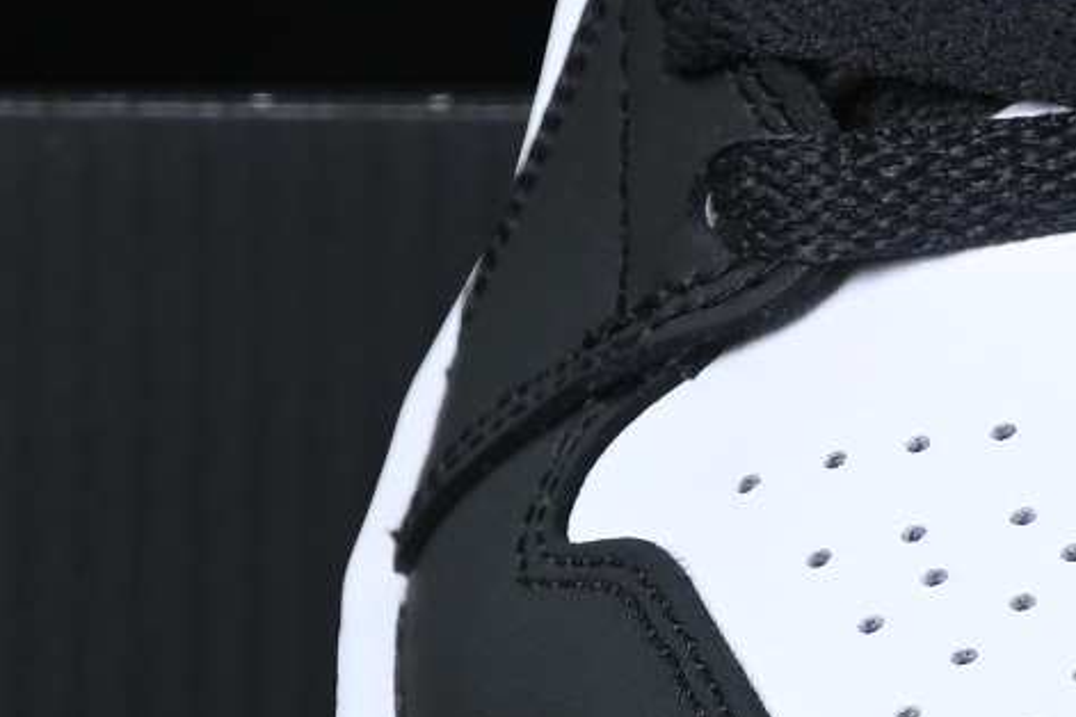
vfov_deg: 3.1
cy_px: 308
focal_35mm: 443
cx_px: 1898
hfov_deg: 4.6
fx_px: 13240
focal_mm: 50
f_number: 6.3
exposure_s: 1/60
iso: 160
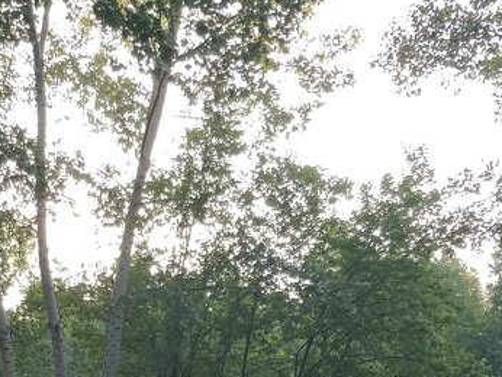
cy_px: 481
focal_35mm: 74
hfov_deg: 25.5
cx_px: 49
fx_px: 1074
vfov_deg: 18.6
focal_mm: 4.1
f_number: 1.7
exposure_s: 1/100
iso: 250
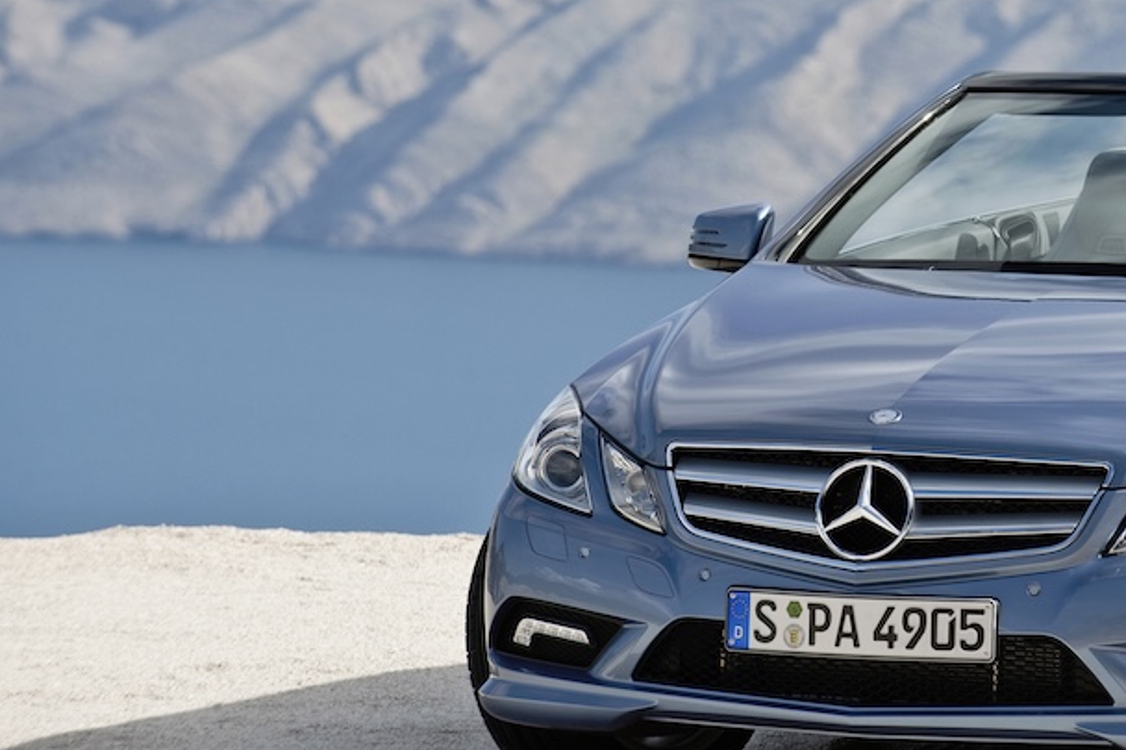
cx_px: 1065
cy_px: 194
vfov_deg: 3.5
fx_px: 12351
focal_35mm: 395
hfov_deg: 5.2
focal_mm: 200
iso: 100
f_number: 5.6
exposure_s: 1/400
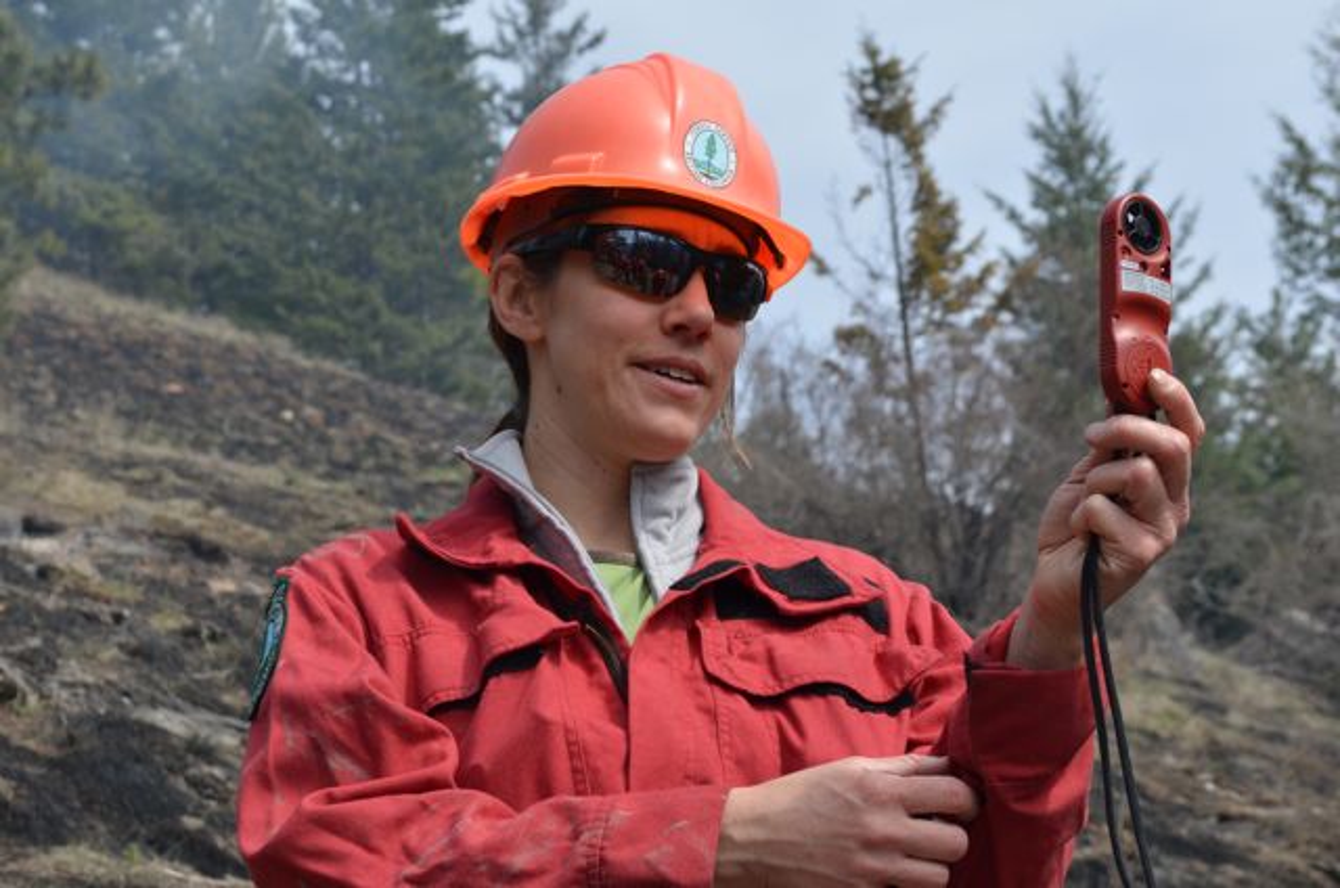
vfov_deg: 19.6
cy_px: 444
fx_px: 2563
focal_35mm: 69
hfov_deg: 29.3
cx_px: 670
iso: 400
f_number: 8
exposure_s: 1/1000
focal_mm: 46
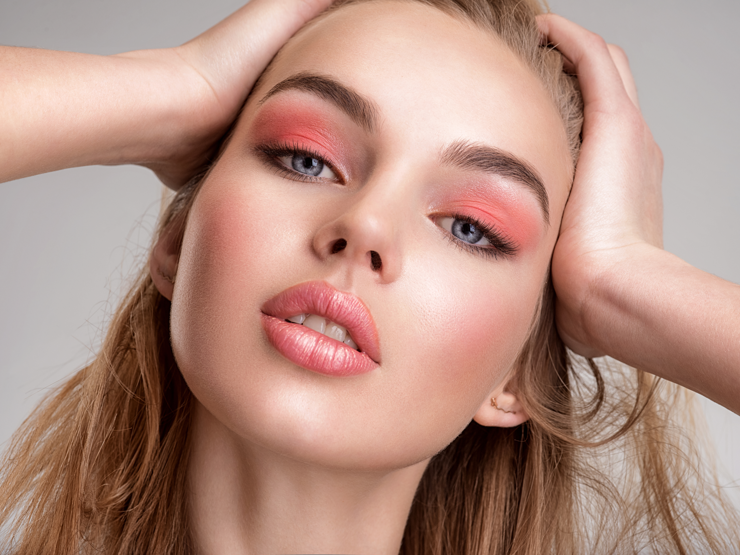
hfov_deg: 20.9
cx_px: 370
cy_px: 278
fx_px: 2009
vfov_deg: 15.7
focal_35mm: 94
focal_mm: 120
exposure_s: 1/125
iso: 800
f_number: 11
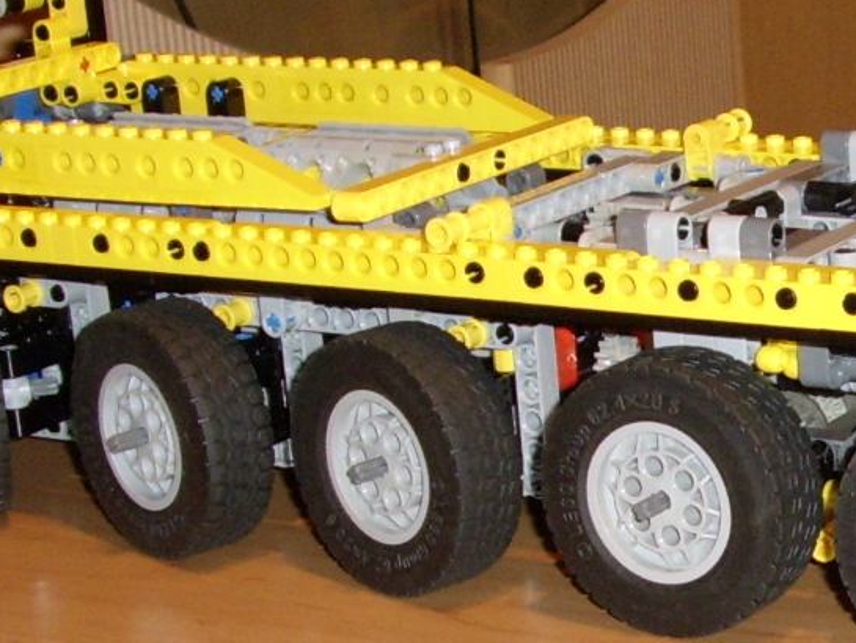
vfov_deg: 16.7
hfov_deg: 21.4
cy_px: 479
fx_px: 2177
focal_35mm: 88
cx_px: 864
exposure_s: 1/30
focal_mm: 5.8
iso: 183
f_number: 2.9
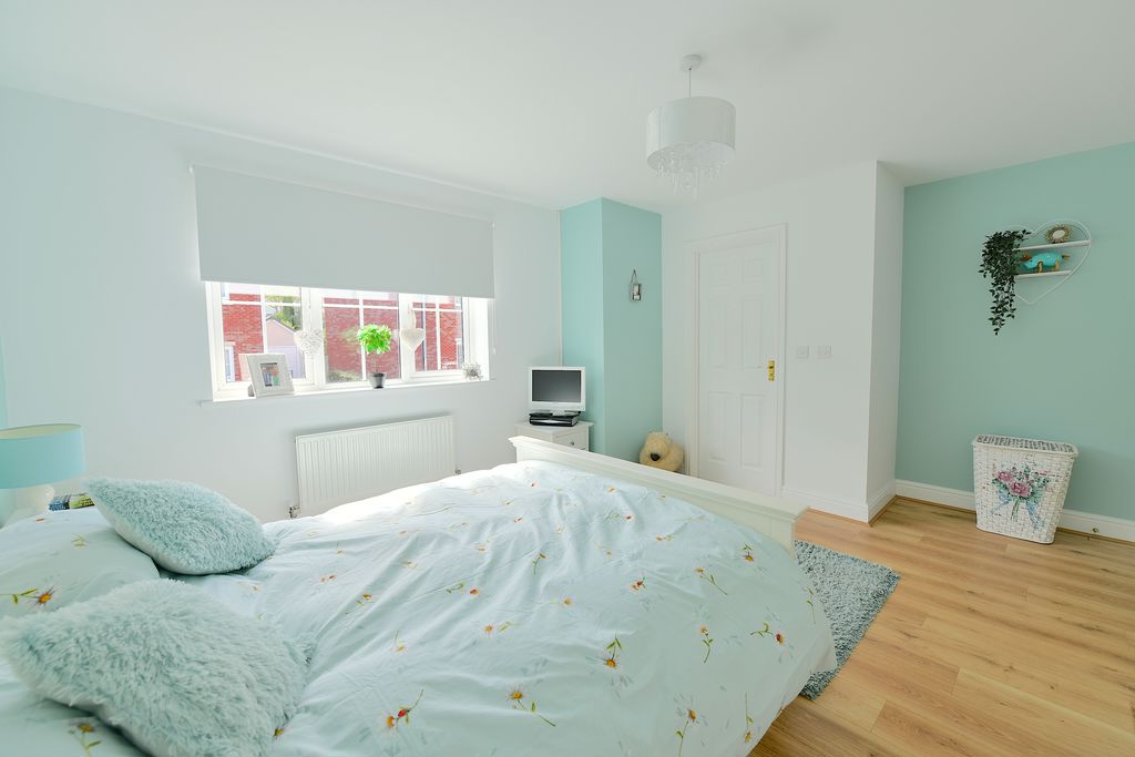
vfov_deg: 81.2
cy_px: 378
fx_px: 441
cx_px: 568
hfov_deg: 104.2
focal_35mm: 14
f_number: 6.3
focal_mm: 14
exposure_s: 1/160
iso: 160
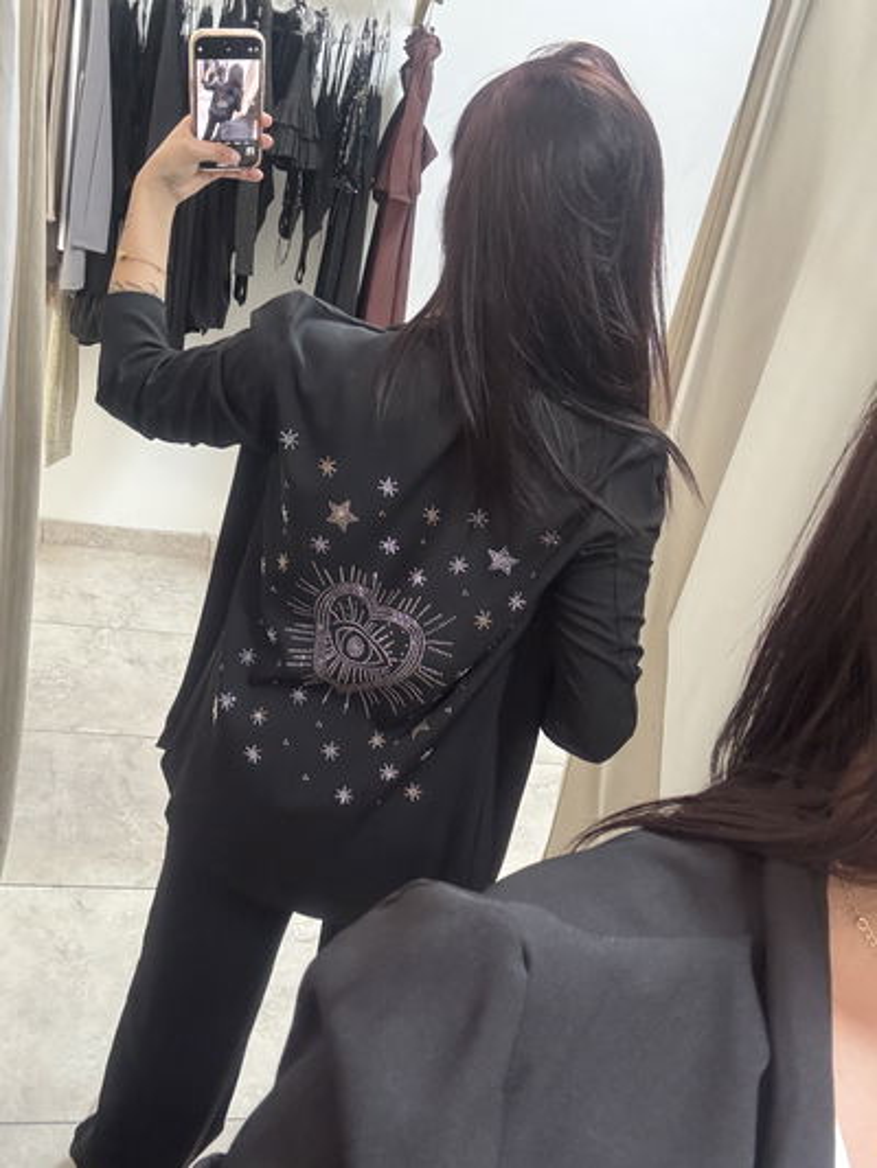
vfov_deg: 60.0
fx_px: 1013
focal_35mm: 30
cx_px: 438
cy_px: 584
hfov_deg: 46.8
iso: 320
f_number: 1.9
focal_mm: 2.69
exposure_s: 1/50
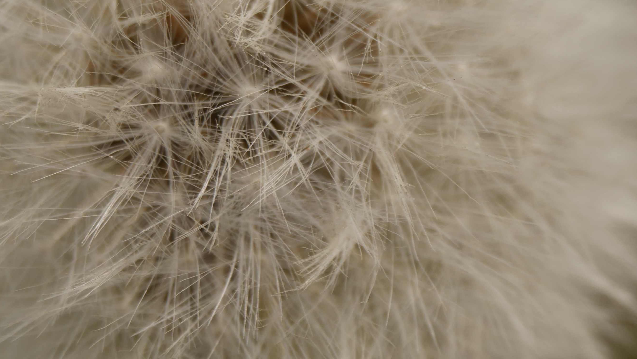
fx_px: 3868
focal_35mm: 229
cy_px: 94
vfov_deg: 5.3
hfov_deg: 9.4
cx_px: 290
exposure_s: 1/250
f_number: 5.6
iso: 200
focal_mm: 61
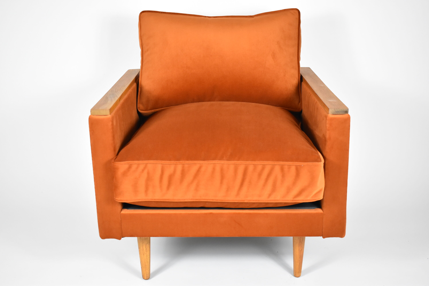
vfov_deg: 28.1
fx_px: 572
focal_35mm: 48
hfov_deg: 41.1
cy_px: 143
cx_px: 214
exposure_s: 1/125
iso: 2200
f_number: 4.5
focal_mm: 32
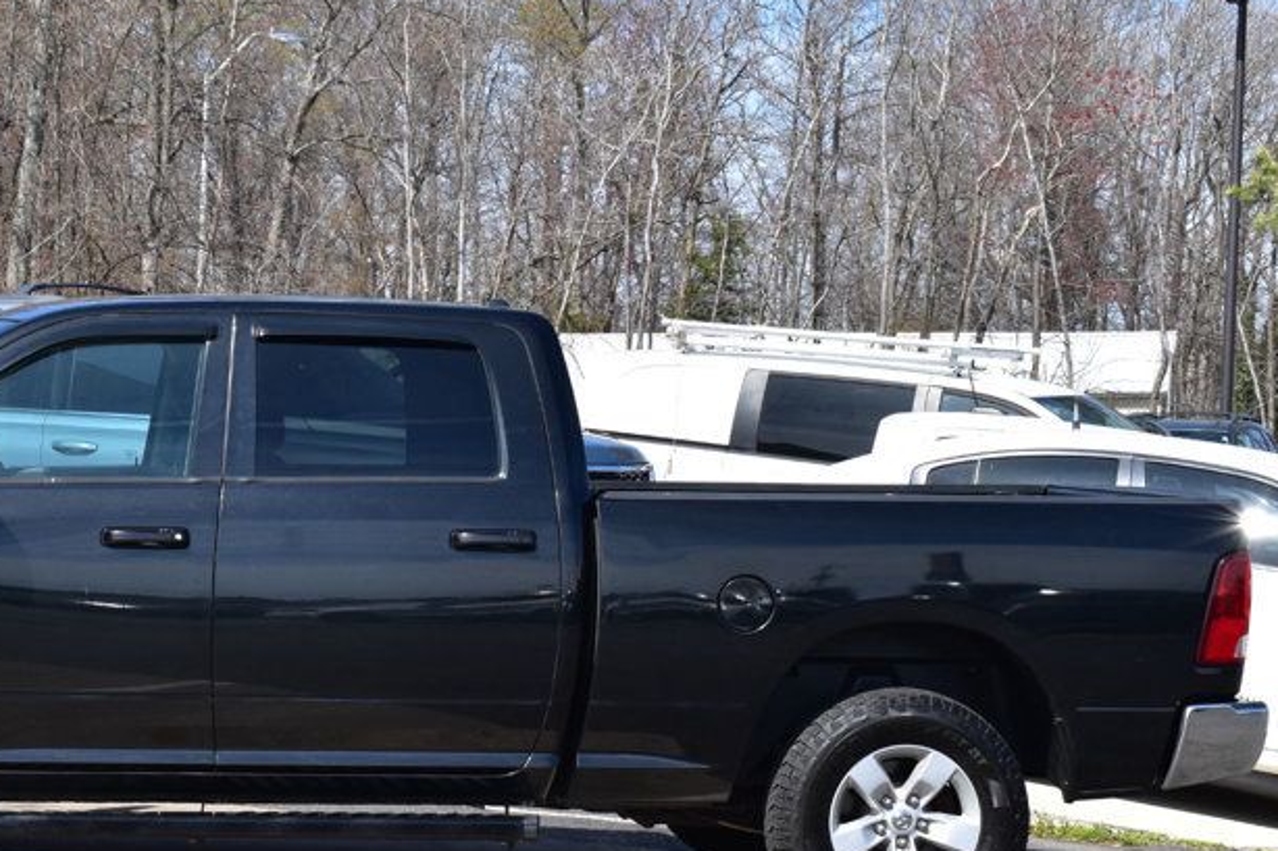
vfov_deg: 14.4
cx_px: 252
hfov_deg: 21.2
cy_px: 522
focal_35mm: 95
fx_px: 3371
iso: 400
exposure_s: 1/500
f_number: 11
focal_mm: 38
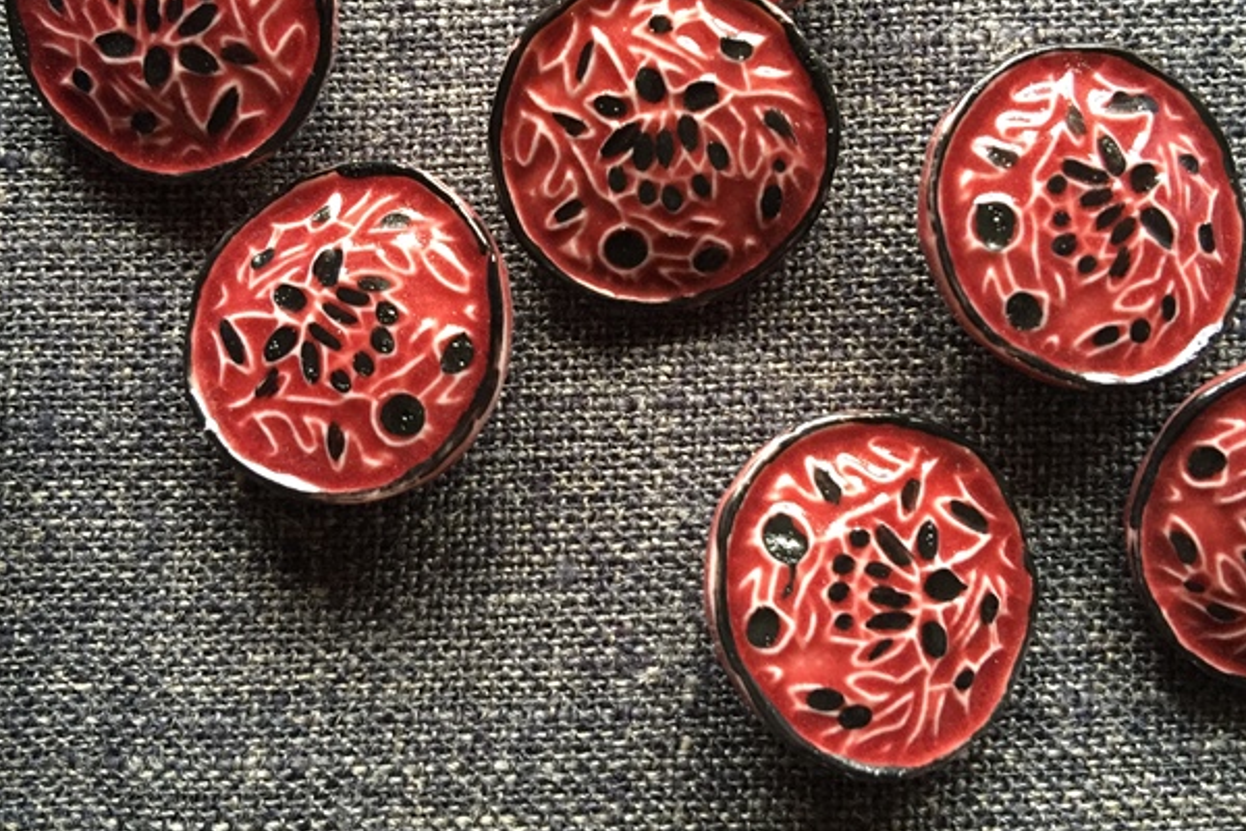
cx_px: 565
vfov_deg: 32.4
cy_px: 289
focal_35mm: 41
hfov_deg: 47.3
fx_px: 1419
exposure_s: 1/30
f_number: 2.2
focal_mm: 4.15
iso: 250
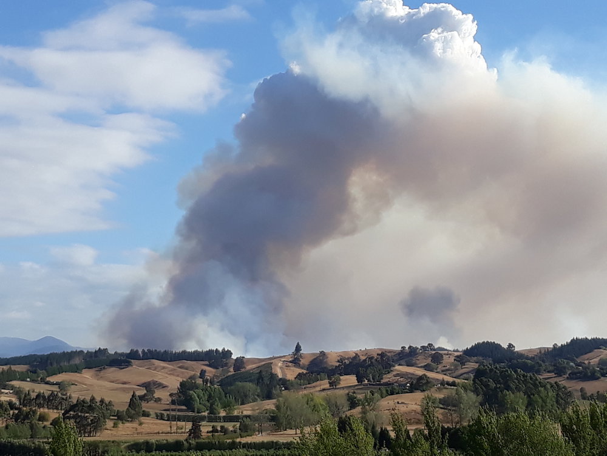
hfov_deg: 65.3
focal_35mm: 27
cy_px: 228
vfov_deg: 51.4
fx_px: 473
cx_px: 304
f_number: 1.7
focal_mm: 3.71
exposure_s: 1/2299
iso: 40
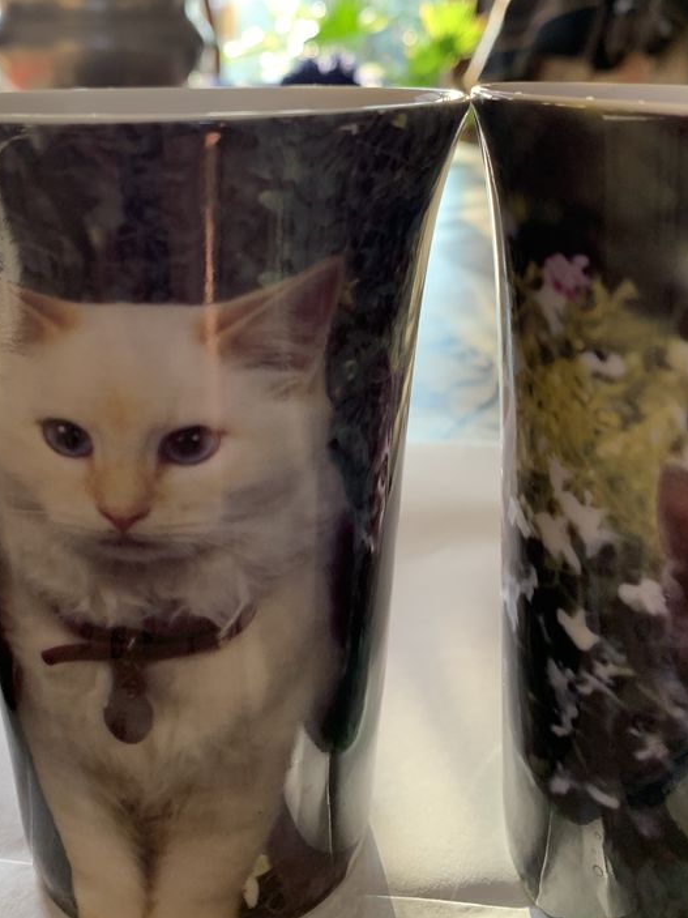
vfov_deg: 49.5
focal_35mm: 37
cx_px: 313
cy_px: 329
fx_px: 981
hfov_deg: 38.6
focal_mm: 4.25
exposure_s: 1/60
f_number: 1.8
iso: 125
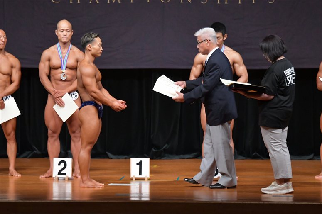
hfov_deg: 8.6
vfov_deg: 5.7
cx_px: 161
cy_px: 107
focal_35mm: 240
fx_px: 2146
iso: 5000
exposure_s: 1/400
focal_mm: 160
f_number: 5.6
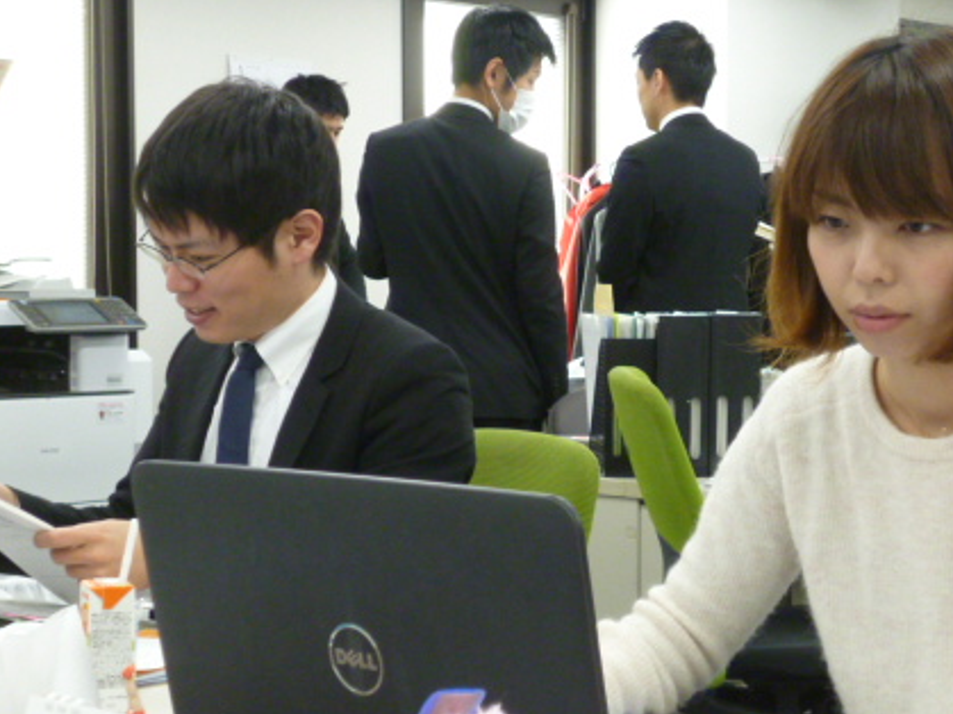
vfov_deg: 18.2
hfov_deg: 24.1
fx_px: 2229
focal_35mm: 81
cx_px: 600
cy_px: 373
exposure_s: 1/50
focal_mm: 9.5
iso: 400
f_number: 3.8
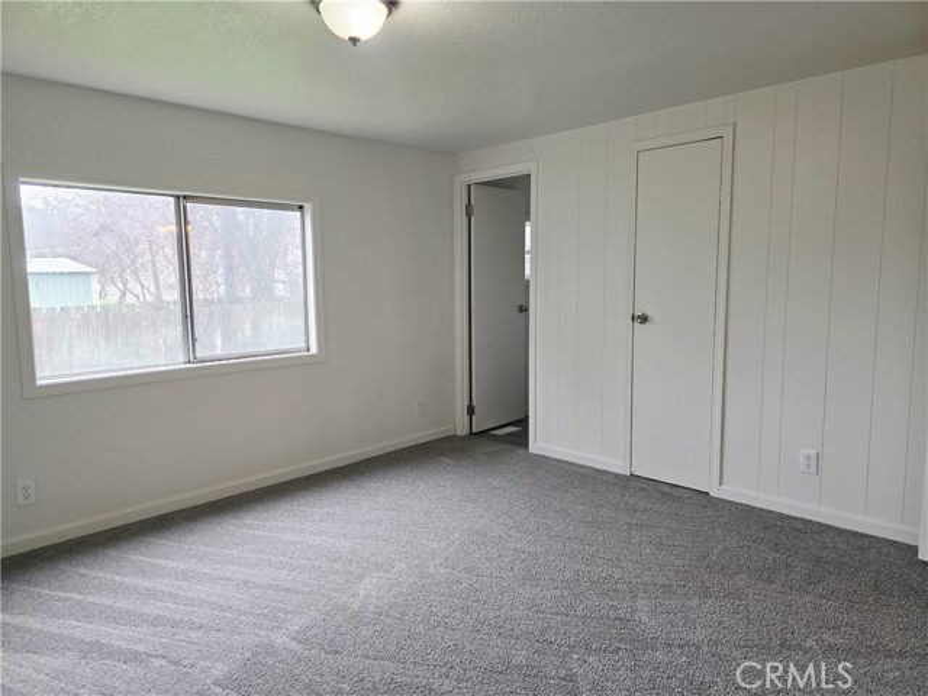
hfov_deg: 73.9
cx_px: 464
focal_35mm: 23
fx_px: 617
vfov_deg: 58.9
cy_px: 348
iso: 200
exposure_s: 1/120
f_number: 1.7
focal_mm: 6.3
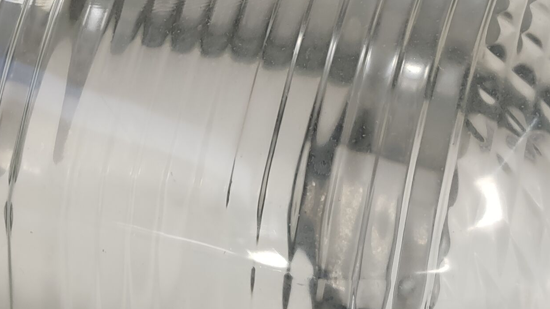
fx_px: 1327
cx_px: 235
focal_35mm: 91
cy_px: 30
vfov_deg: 13.2
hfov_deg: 23.4
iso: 142
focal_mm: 4.75
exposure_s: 1/100
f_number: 1.75
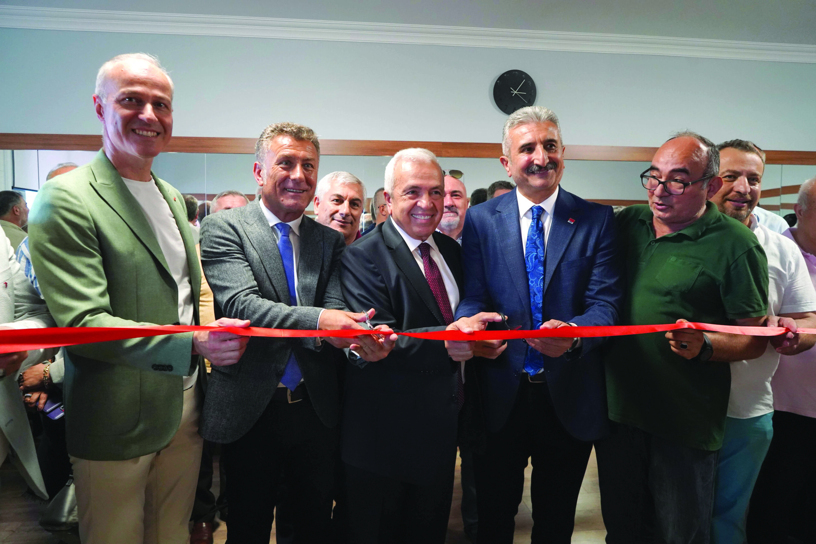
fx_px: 544
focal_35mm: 24
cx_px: 408
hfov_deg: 73.7
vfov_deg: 53.1
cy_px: 272
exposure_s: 1/80
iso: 4000
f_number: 5.6
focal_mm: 24
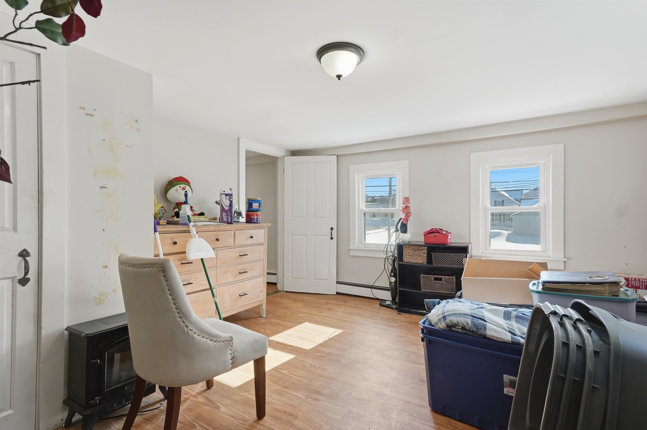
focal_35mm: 16
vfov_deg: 71.9
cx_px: 324
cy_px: 215
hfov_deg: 95.0
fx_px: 296
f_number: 7.1
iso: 800
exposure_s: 1/1250
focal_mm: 11
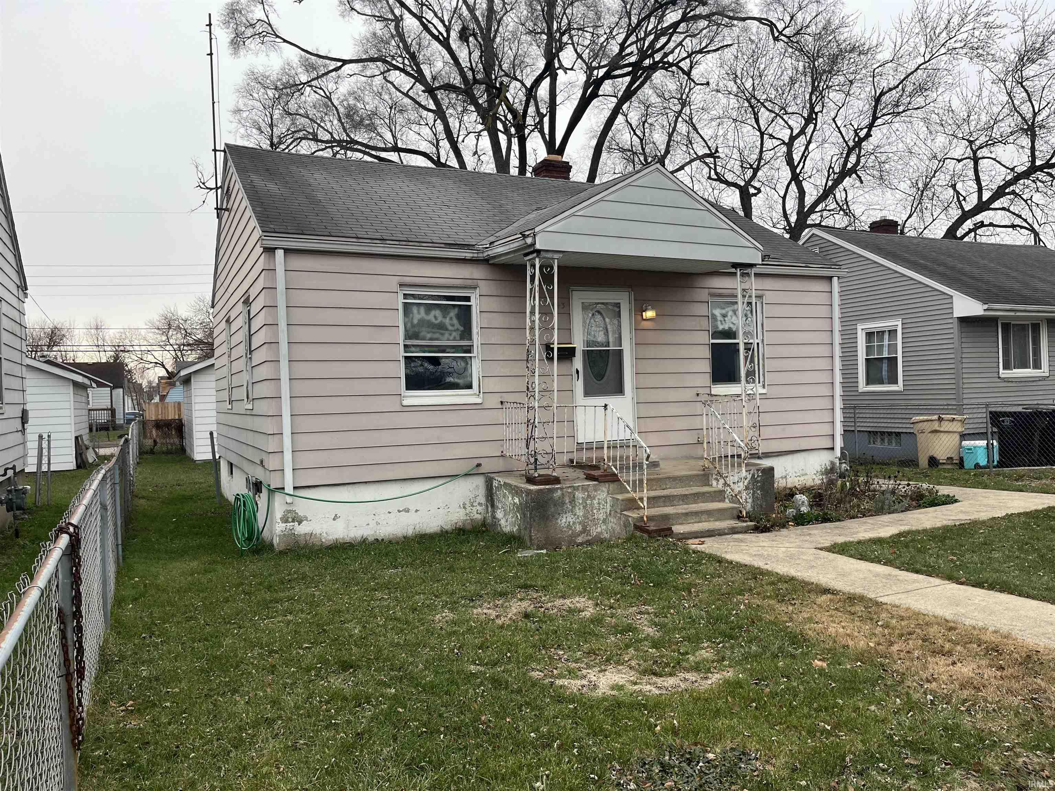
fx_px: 792
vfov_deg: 53.1
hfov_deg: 67.3
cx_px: 528
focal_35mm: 26
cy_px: 396
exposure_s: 1/569
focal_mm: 5.1
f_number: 1.6
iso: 50
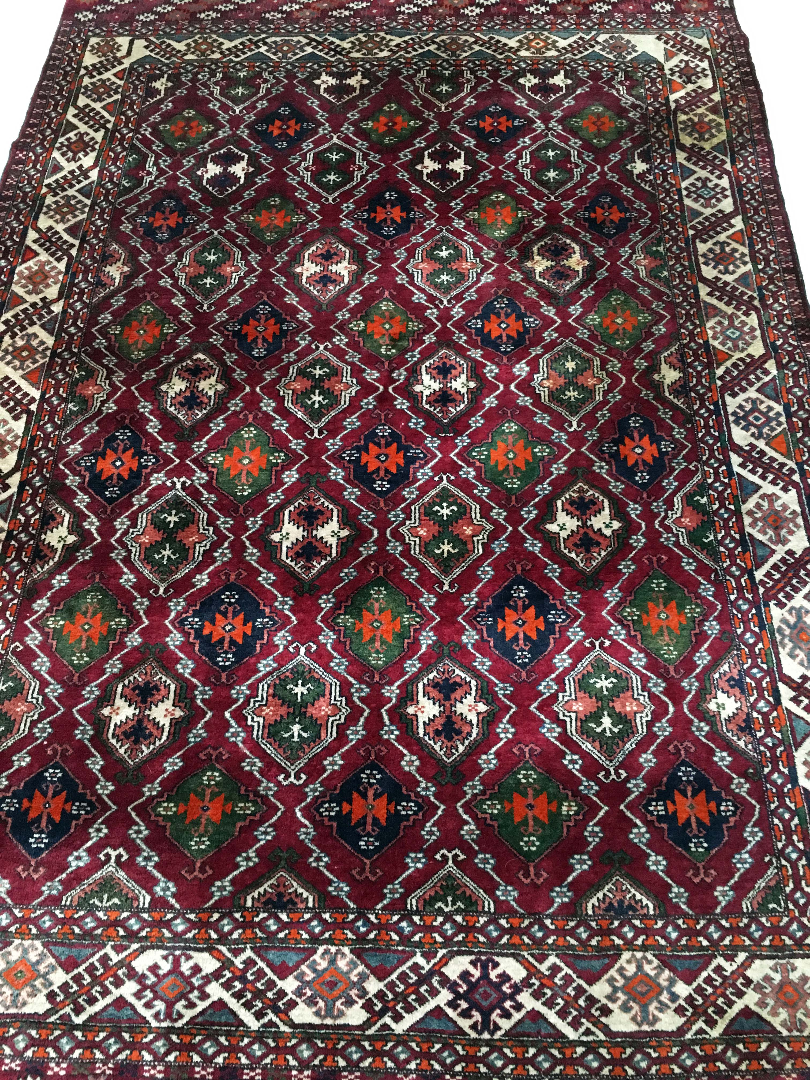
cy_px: 540
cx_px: 405
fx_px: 905
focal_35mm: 29
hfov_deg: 48.2
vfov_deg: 61.7
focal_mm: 4.15
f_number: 2.2
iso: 250
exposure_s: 1/17
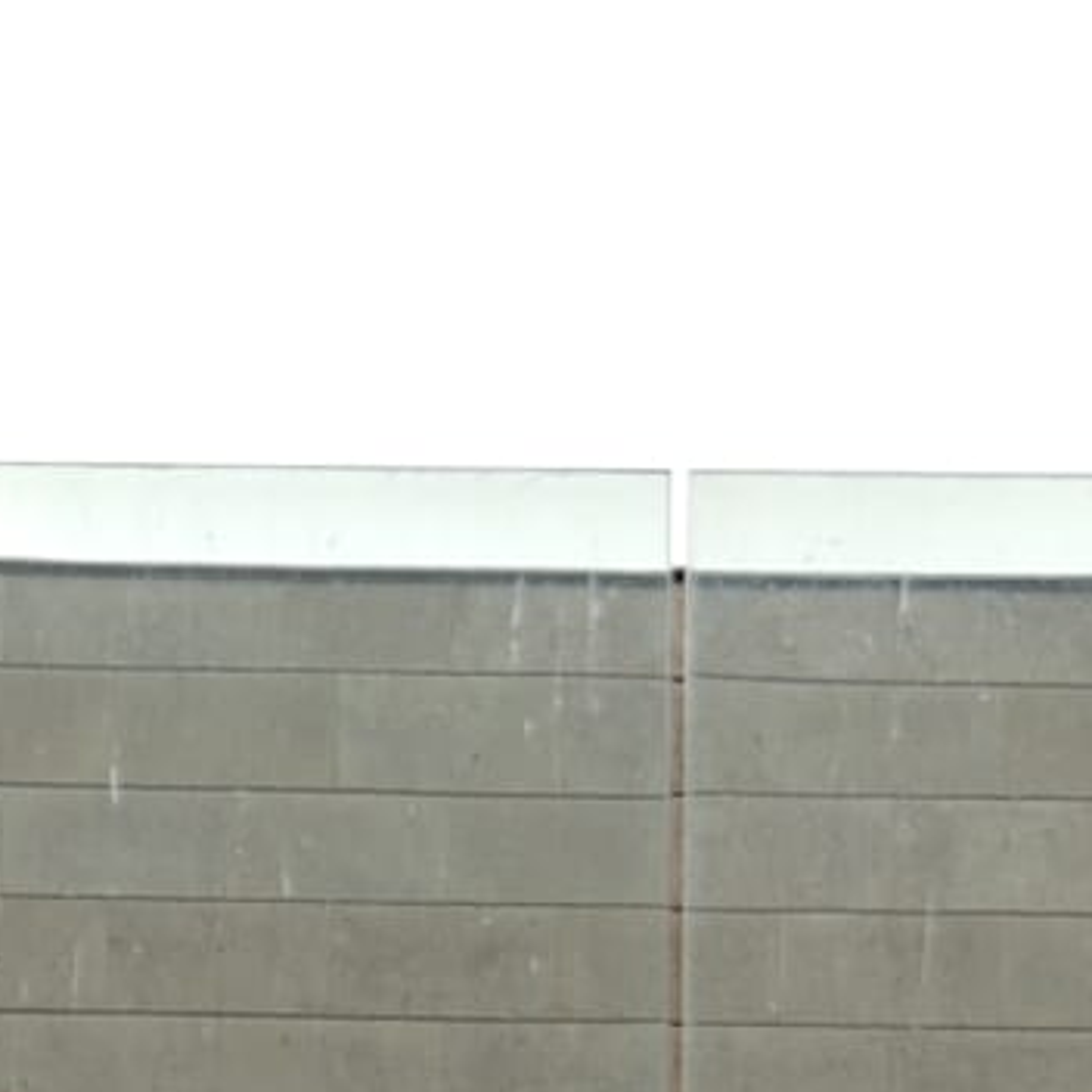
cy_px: 1622
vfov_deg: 2.0
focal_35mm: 874
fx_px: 31193
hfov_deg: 2.0
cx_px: 34
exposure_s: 1/800
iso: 200
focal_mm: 145
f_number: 5.6
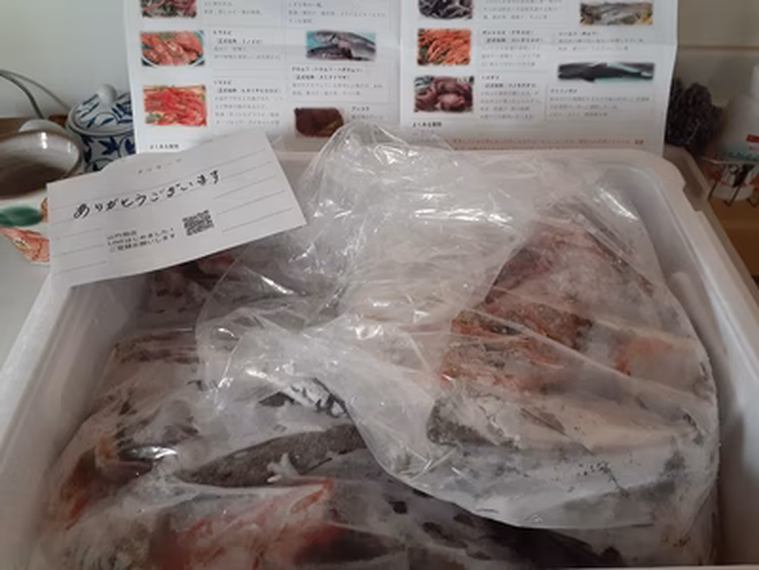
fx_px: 592
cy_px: 285
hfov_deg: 65.3
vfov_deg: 51.4
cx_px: 380
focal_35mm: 27
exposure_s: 1/25
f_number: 1.9
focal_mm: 3.6
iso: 640
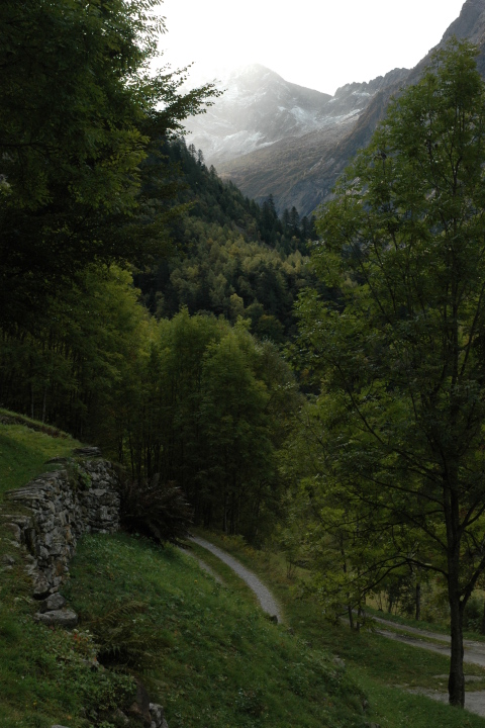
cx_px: 242
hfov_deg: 23.8
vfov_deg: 35.1
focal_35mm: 57
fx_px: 1152
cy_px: 364
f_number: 8
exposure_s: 1/250
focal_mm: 38
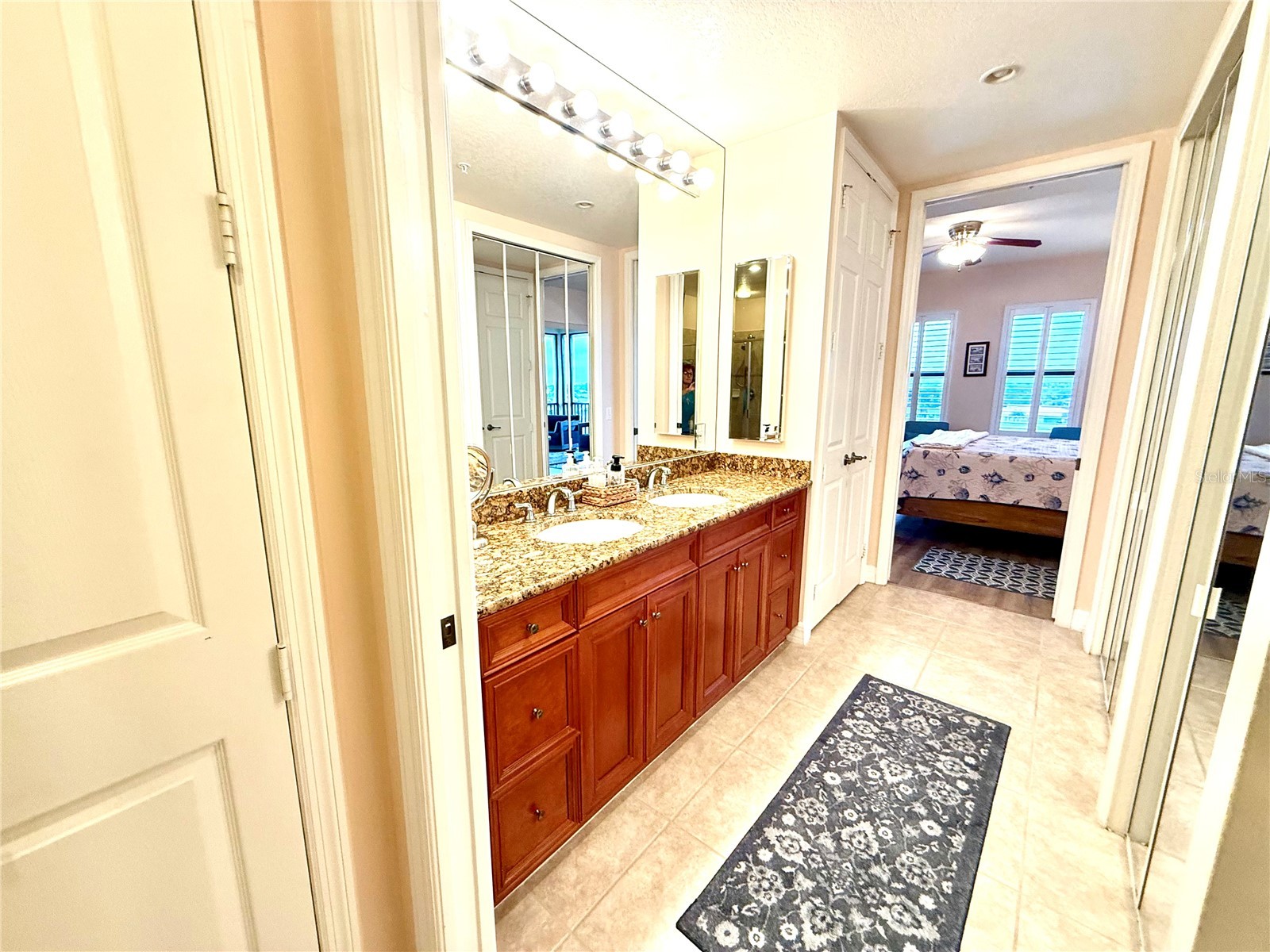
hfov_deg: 102.1
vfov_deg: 85.7
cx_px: 635
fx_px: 514
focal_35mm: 14
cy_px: 476
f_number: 2.2
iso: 200
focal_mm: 2.22
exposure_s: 1/60
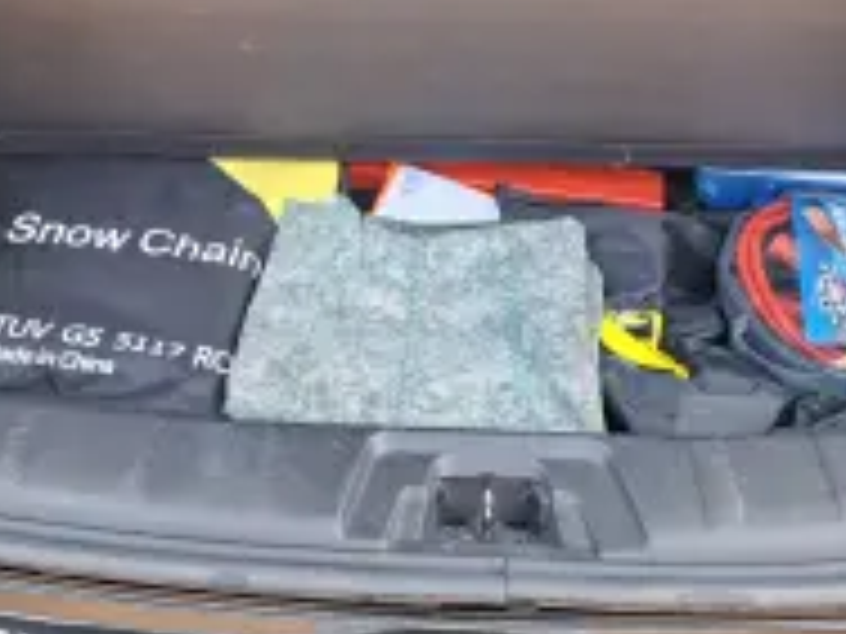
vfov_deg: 31.8
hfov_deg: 42.9
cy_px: 103
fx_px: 1075
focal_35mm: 44
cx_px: 405
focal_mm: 5.54
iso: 64
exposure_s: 1/100
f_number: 1.8
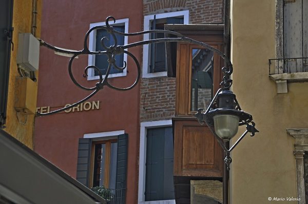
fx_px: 961
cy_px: 102
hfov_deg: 18.2
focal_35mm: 112
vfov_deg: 12.1
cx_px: 154
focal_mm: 75
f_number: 9
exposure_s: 1/50
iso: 200
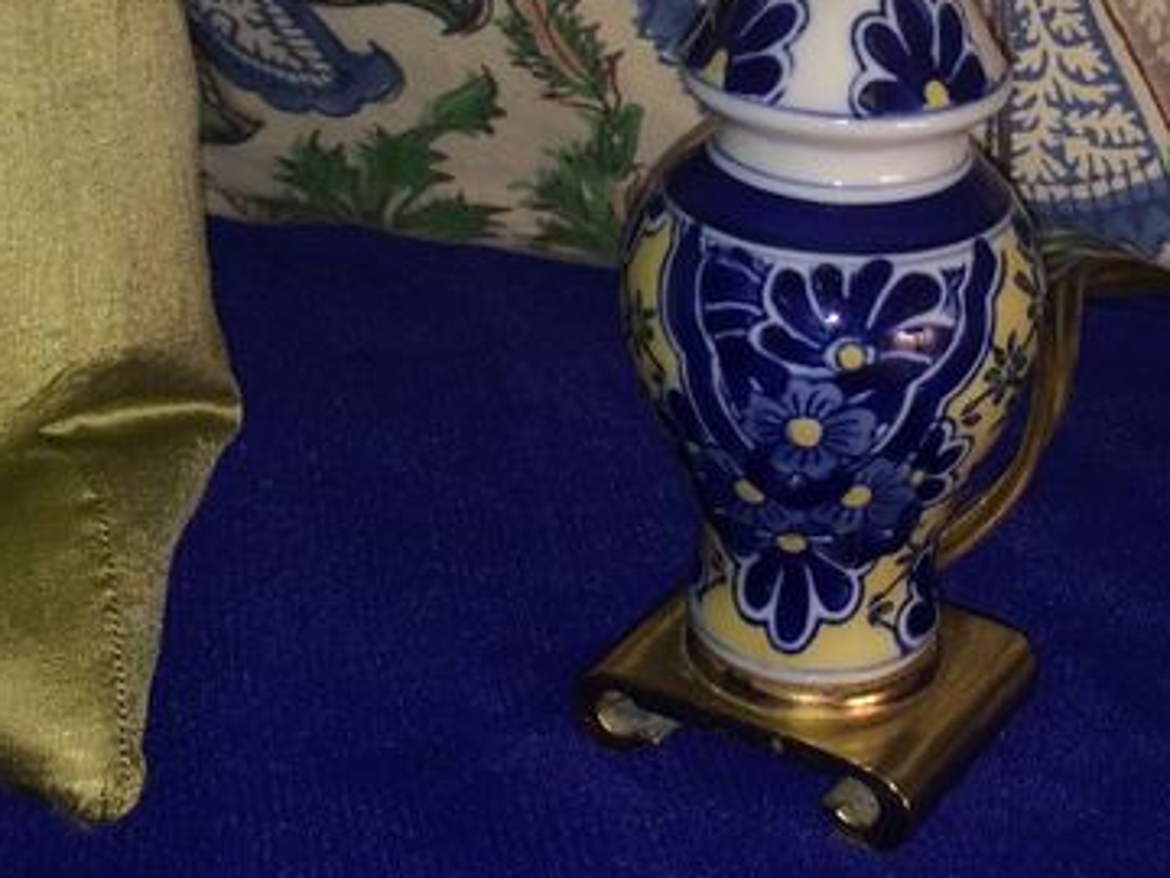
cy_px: 60
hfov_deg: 25.9
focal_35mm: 75
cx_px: 722
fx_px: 2535
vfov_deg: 19.2
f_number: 2.2
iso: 32
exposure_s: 1/85
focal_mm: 4.12
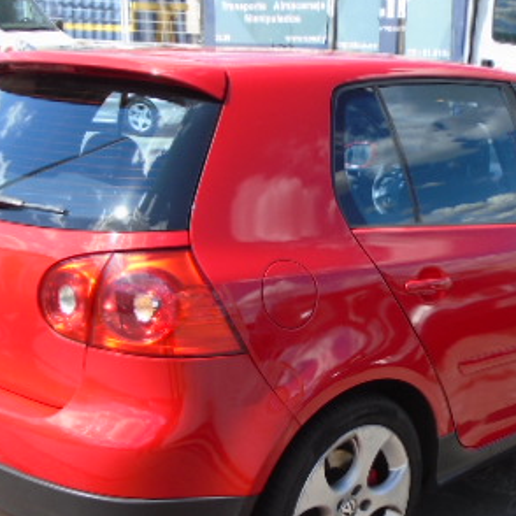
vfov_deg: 33.9
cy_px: 312
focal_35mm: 50
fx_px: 843
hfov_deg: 33.8
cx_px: 325
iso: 100
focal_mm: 4.6
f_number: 3.2
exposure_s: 1/500
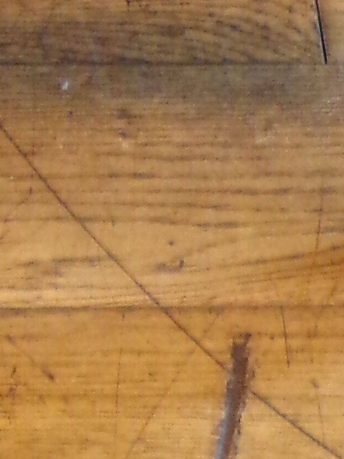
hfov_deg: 7.2
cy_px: -517
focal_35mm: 204
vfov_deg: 9.0
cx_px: -16
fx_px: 2703
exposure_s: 1/14
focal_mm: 6.6
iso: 400
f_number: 3.3
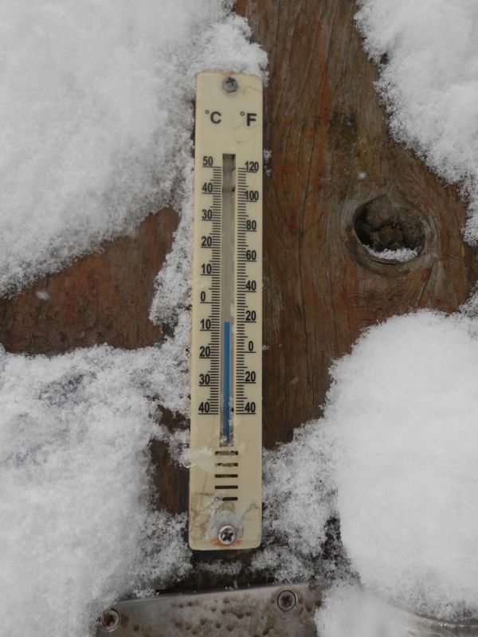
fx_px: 460
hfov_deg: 54.9
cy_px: 318
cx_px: 239
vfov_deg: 69.4
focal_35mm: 25
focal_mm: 4.5
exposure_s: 1/400
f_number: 3
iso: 80
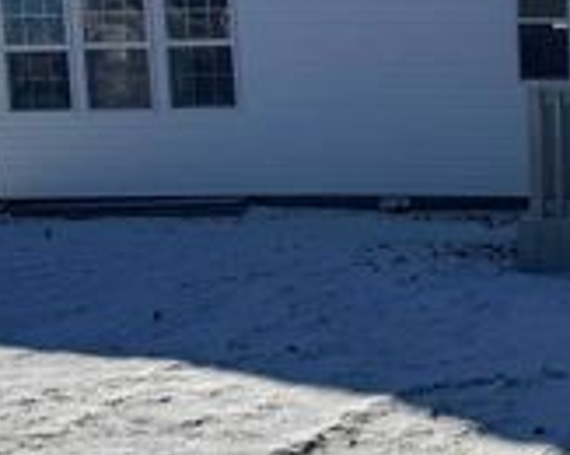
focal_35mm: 72
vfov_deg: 21.2
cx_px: 748
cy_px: 233
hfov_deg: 23.3
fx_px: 1213
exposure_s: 1/10417
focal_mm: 6.76
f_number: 1.78
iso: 80
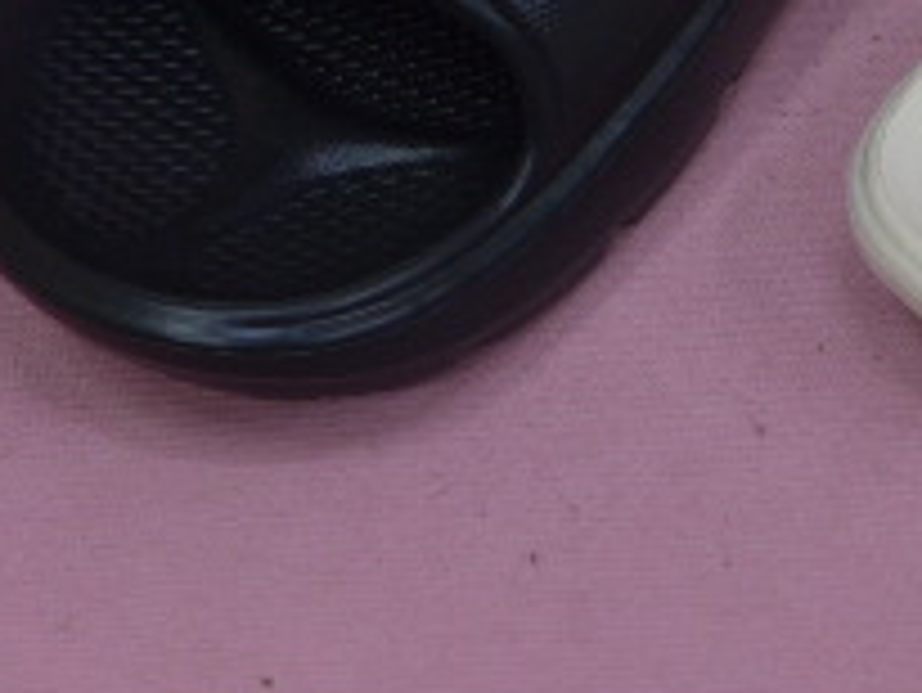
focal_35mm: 129
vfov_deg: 11.3
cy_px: -130
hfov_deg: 14.7
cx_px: 1174
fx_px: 3438
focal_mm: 8.4
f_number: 1.8
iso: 80
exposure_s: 1/80
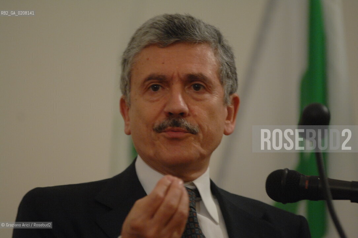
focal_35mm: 278
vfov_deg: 4.9
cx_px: 179
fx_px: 2756
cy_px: 119
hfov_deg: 7.4
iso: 800
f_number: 2.8
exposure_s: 1/60
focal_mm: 185
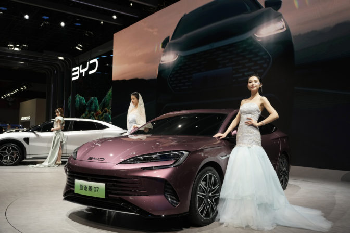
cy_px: 116
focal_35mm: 33
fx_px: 321
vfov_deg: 40.0
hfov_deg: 57.2
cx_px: 175
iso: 1000
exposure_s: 1/500
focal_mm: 33
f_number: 5.6
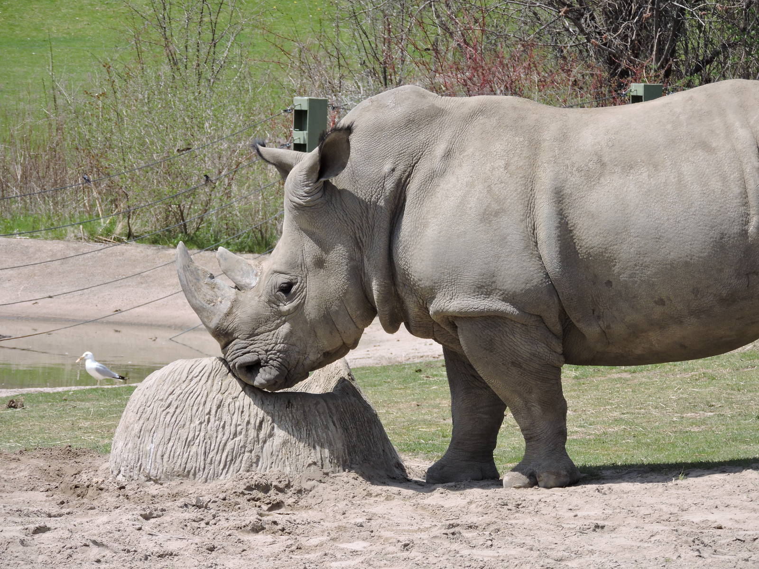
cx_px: 380
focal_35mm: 275
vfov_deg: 5.4
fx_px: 6030
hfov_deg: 7.2
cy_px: 284
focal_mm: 49.1
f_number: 4.7
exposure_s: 1/400
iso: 100
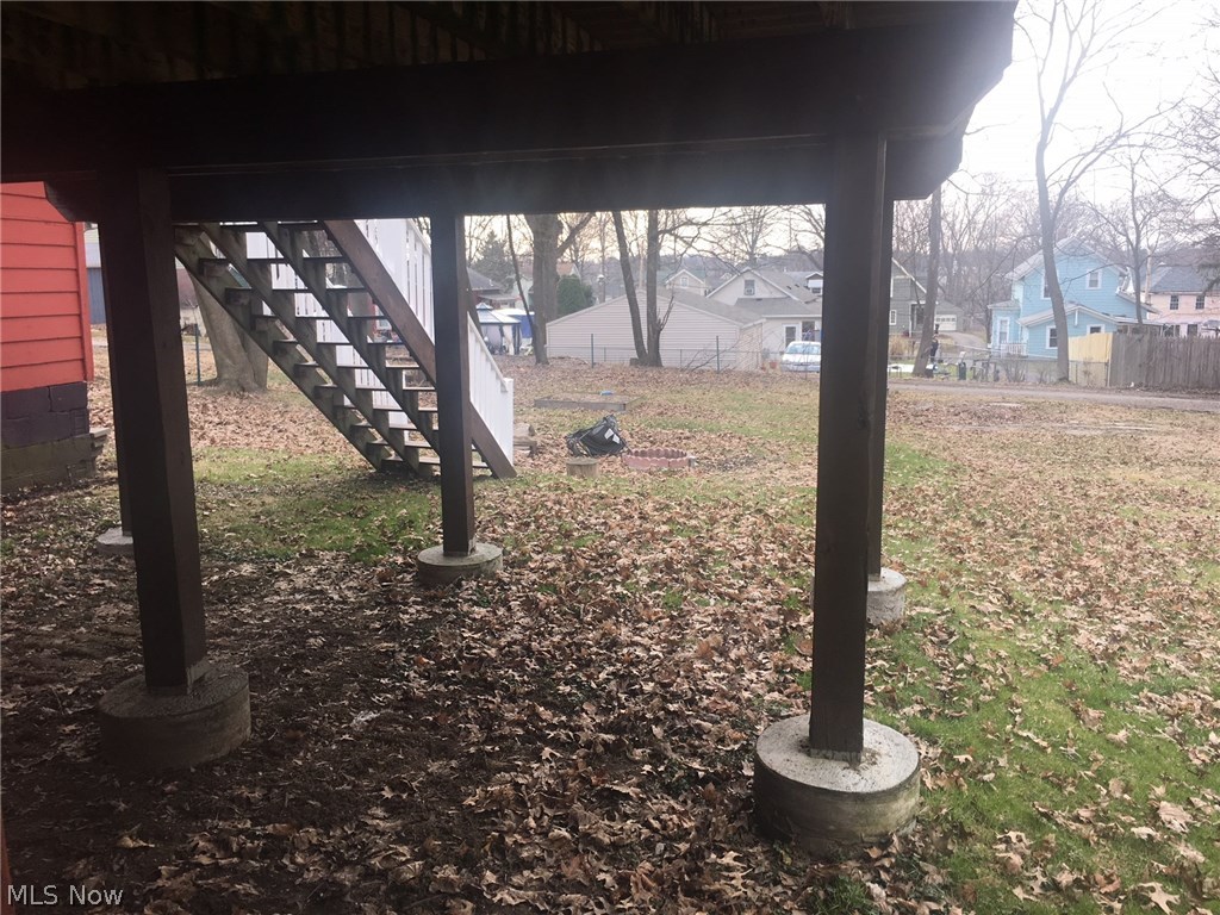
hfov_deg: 61.7
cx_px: 610
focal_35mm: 29
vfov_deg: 48.2
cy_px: 458
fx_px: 1022
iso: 25
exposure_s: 1/124
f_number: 2.2
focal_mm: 4.15
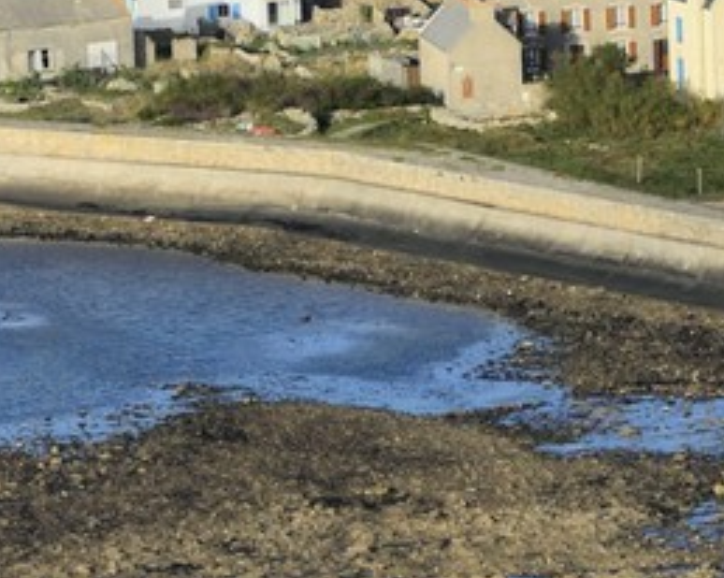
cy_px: -188
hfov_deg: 2.3
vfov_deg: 1.8
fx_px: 18050
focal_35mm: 843
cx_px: 1990
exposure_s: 1/800
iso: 400
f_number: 8
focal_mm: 145
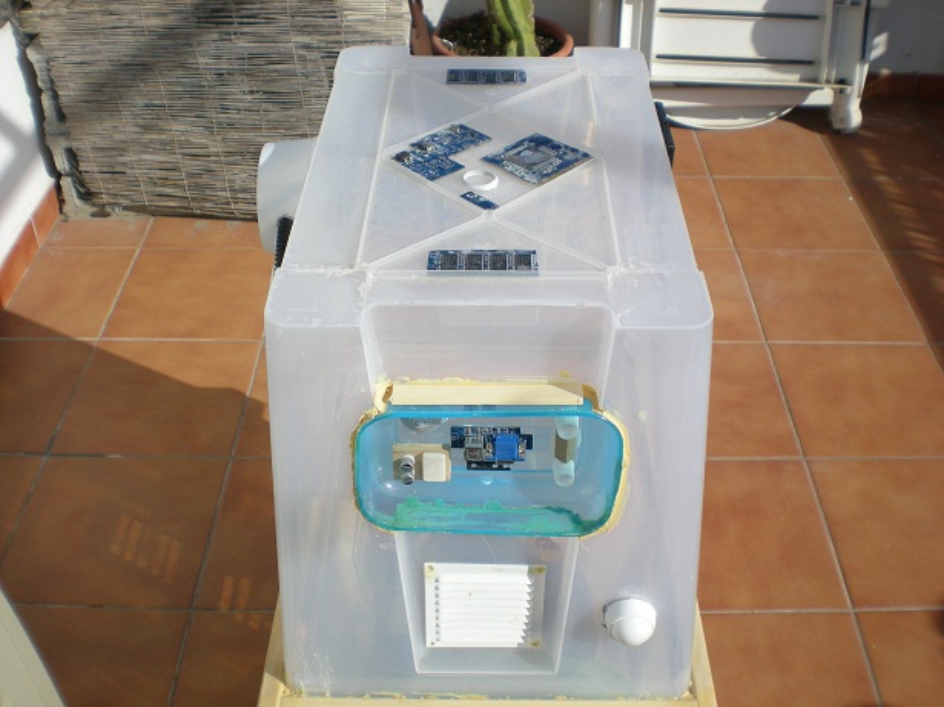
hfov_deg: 49.0
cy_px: 354
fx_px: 1036
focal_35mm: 38
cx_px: 472
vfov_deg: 37.7
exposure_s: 1/505
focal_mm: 6.3
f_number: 4.6
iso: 50
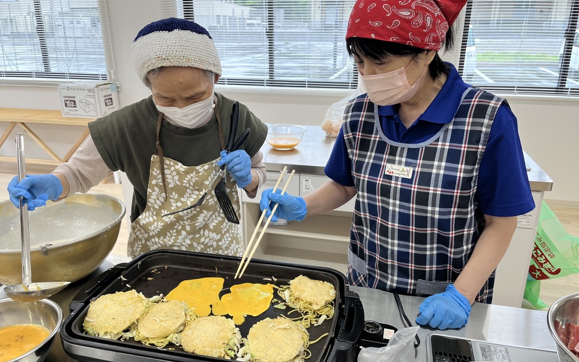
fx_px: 442
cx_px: 292
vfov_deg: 44.5
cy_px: 188
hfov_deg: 66.5
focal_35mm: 28
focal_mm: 5.1
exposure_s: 1/138
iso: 40
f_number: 1.6
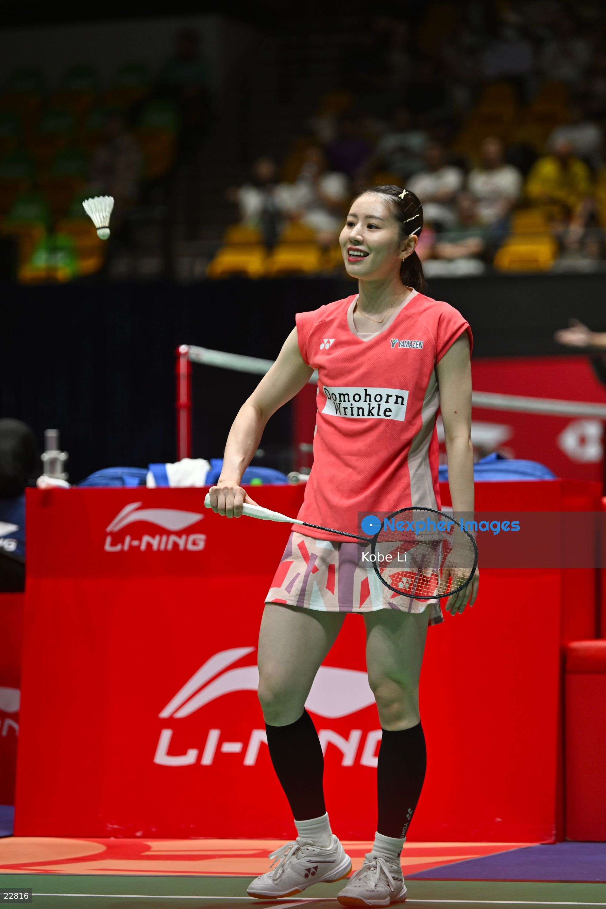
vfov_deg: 14.2
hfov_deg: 9.5
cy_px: 454
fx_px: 3661
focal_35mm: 145
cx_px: 303
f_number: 2.8
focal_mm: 145
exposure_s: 1/640
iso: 1000
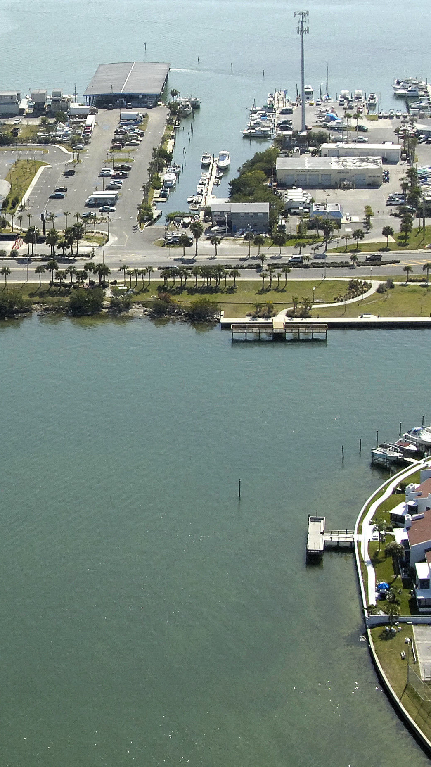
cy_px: 314
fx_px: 1768
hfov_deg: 13.6
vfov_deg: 24.4
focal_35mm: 87
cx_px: -65
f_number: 7.1
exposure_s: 1/1000
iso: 400
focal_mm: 24
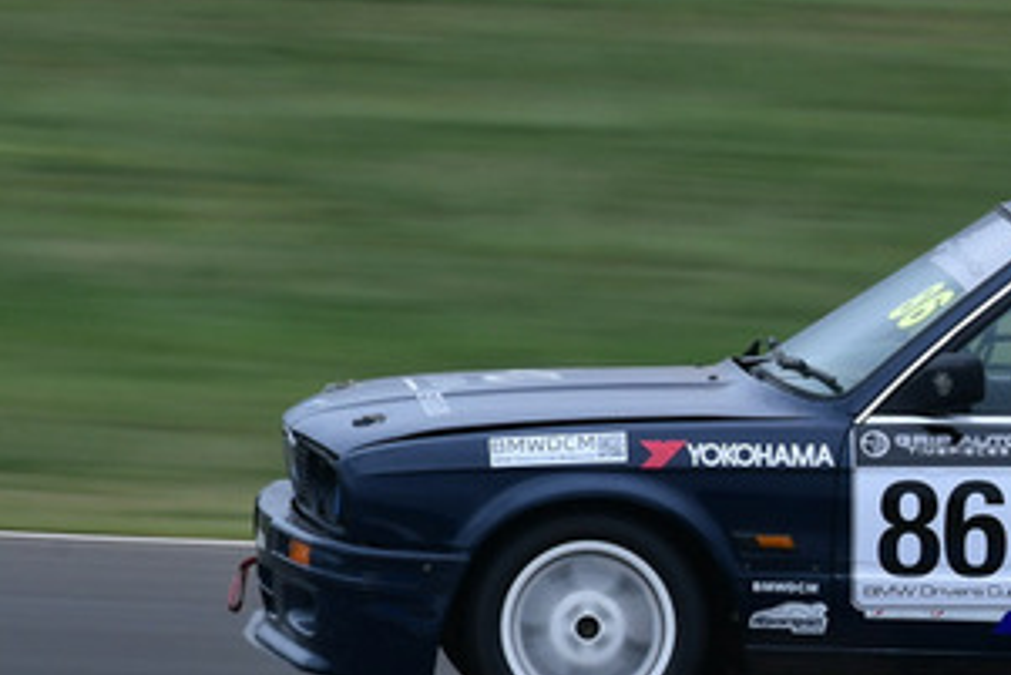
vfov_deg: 0.8
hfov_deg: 1.2
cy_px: 255
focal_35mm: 1672
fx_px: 46976
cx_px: 1303
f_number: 14
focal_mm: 420
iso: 200
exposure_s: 1/100
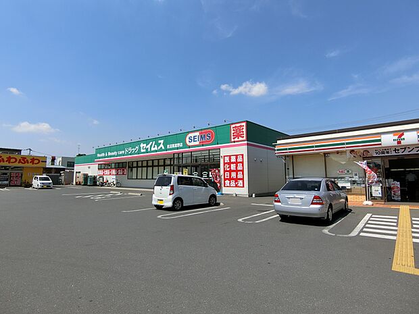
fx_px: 230
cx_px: 210
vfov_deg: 68.7
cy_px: 157
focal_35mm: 19
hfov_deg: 84.7
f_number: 6.9
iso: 80
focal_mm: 4.06
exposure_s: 1/400
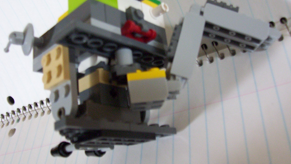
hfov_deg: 42.9
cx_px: 146
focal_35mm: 48
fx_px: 370
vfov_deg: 24.9
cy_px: 85
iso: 200
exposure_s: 1/17.6
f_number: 2.73
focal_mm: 5.77
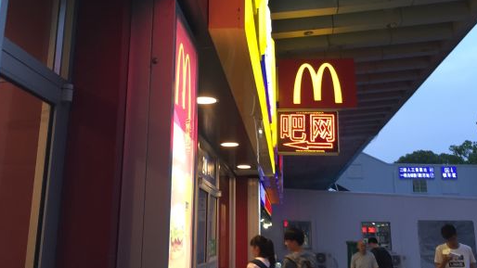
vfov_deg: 27.5
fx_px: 544
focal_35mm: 43
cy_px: 80
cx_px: 241
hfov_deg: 47.4
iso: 100
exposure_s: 1/33
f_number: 2.2
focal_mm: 4.15
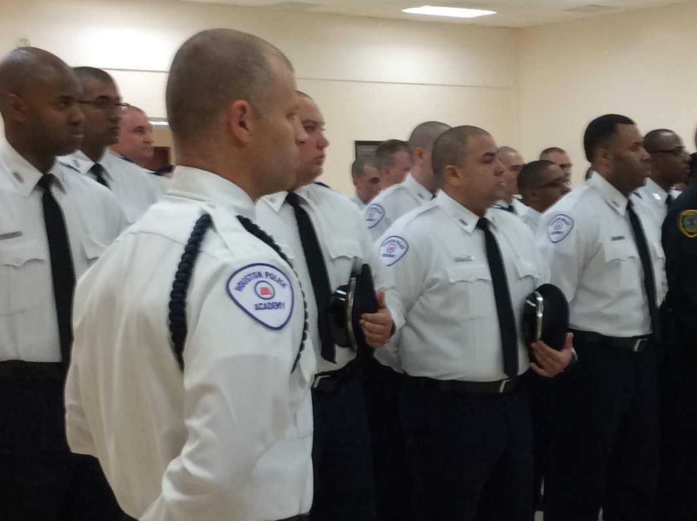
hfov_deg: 24.8
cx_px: 513
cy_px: 360
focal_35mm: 78
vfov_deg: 18.8
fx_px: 1568
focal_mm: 3.3
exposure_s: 1/24
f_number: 2.4
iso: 80
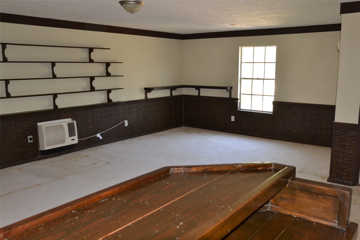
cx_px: 180
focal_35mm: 30
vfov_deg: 43.6
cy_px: 120
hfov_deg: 61.9
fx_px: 300
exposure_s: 1/60
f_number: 4
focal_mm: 20
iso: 400
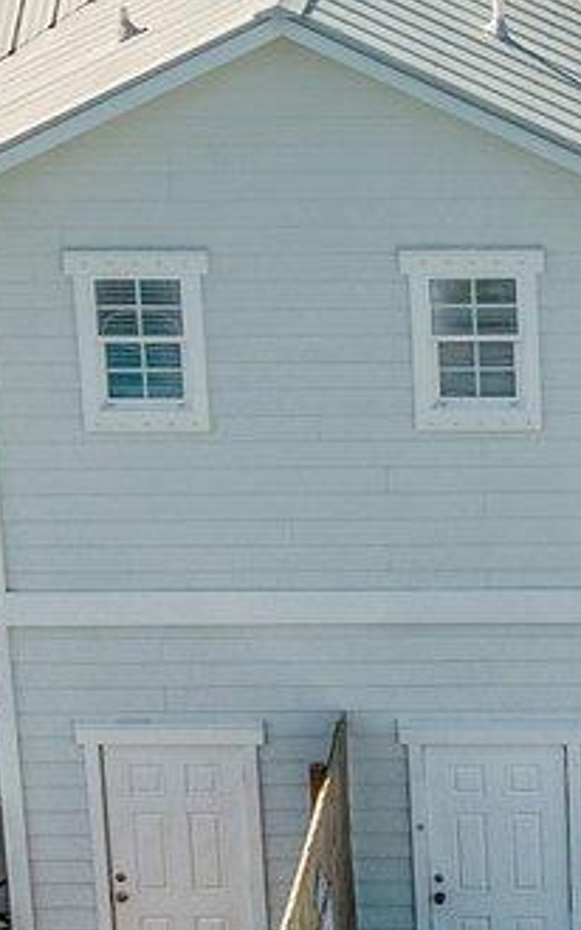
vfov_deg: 13.2
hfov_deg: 8.1
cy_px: 218
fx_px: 4006
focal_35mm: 158
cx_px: 953
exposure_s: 1/400
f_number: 3.5
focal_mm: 12.29
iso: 100
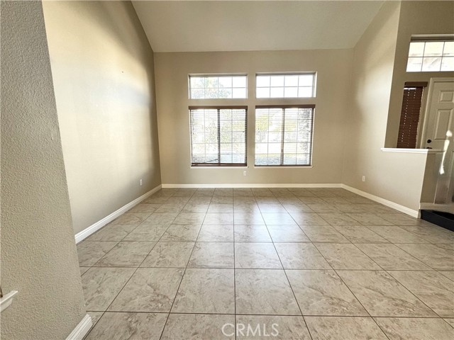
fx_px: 184
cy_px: 170
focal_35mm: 14
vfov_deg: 85.7
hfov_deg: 102.1
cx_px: 227
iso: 160
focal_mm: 2.22
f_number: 2.2
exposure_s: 1/99
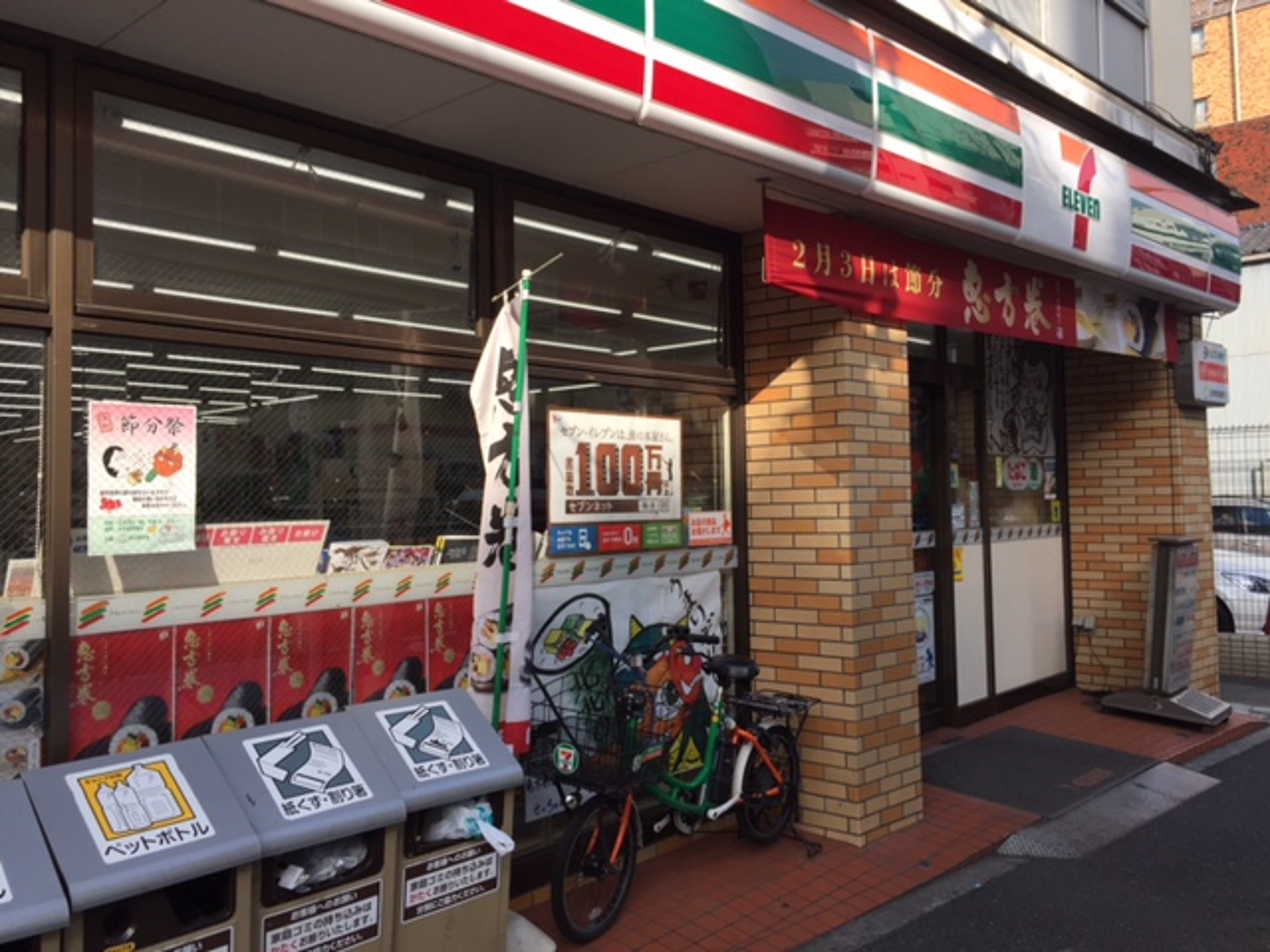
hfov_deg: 61.7
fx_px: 1064
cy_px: 476
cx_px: 635
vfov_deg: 48.2
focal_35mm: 29
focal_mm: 4.15
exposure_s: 1/775
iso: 32
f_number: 2.2
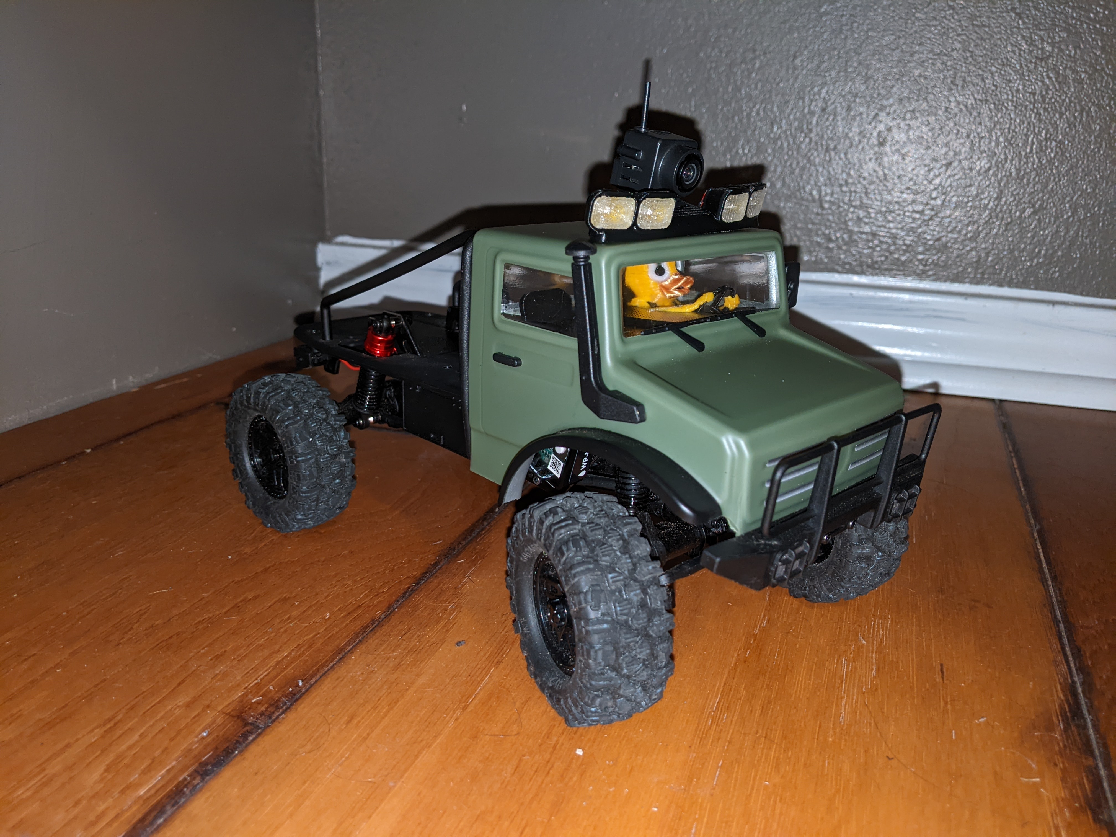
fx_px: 870
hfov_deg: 65.3
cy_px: 418
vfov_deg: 51.4
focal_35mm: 27
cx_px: 558
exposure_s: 1/24
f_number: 1.8
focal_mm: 4.44
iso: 188
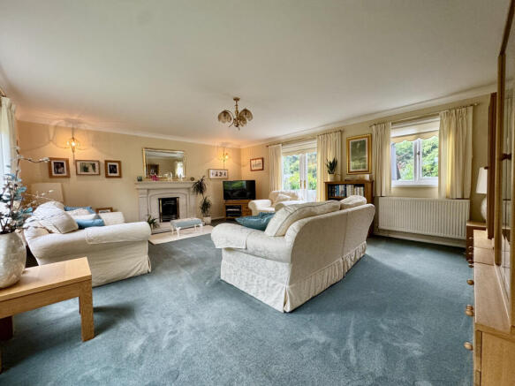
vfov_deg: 85.7
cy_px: 193
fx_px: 208
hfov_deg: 102.1
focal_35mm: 14
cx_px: 258
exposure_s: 1/100
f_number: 2.2
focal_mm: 2.22
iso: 200
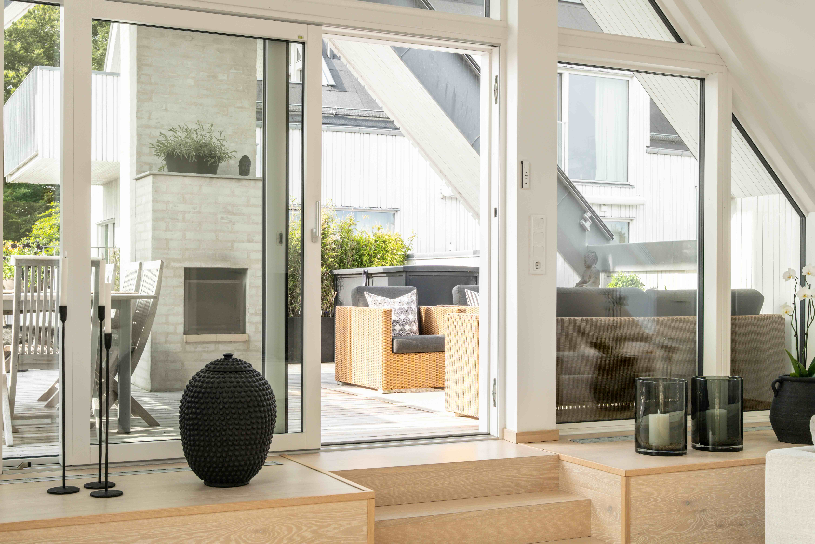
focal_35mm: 46
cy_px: 272
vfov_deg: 29.2
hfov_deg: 42.7
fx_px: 1044
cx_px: 408
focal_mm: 46.1
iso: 200
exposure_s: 1/125
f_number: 9
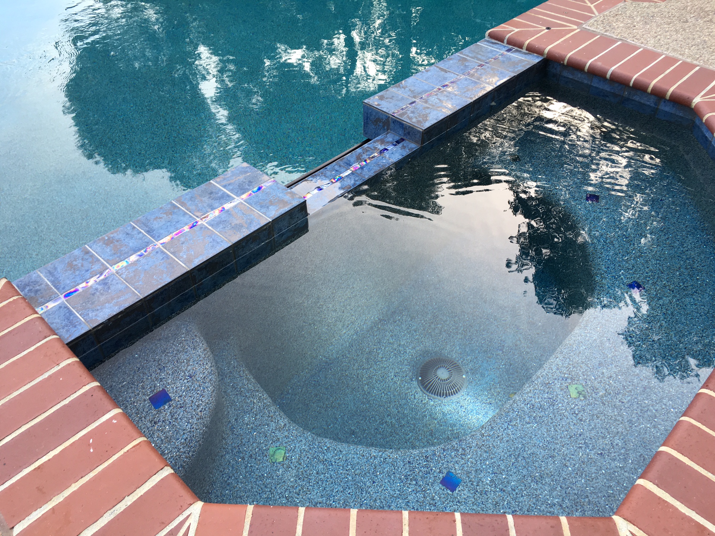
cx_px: 358
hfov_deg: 61.7
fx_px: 599
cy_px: 268
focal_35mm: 29
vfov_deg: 48.2
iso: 32
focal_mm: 4.15
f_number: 2.2
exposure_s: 1/60
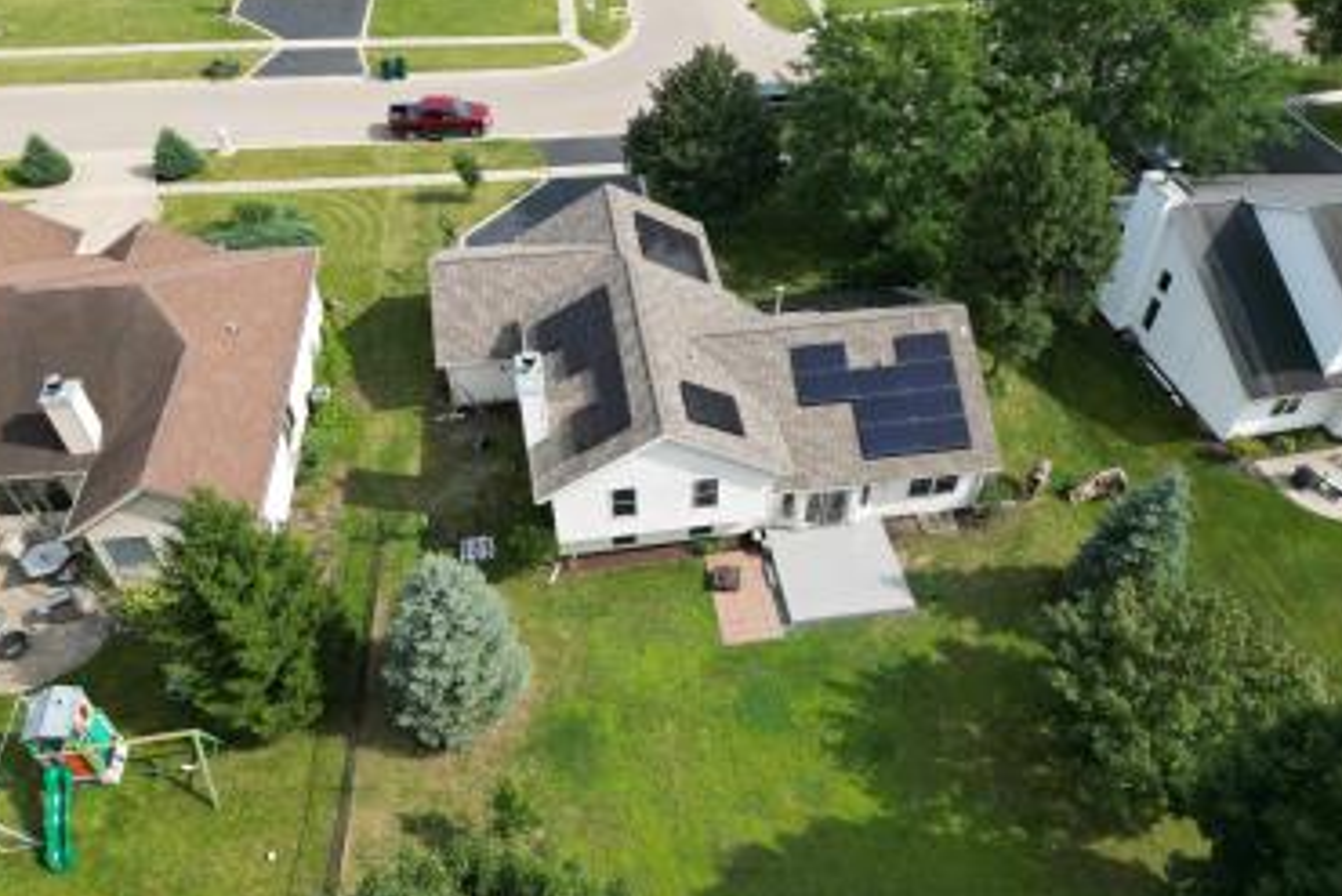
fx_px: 1007
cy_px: 406
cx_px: 675
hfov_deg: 67.4
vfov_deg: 47.9
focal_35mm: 27
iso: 120
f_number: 1.7
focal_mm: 6.72
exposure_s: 1/1500
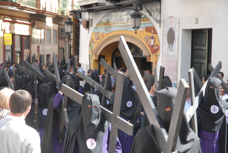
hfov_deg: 19.4
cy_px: 76
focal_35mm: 105
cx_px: 114
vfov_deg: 13.1
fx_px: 666
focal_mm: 70
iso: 140
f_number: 4.5
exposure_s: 1/60
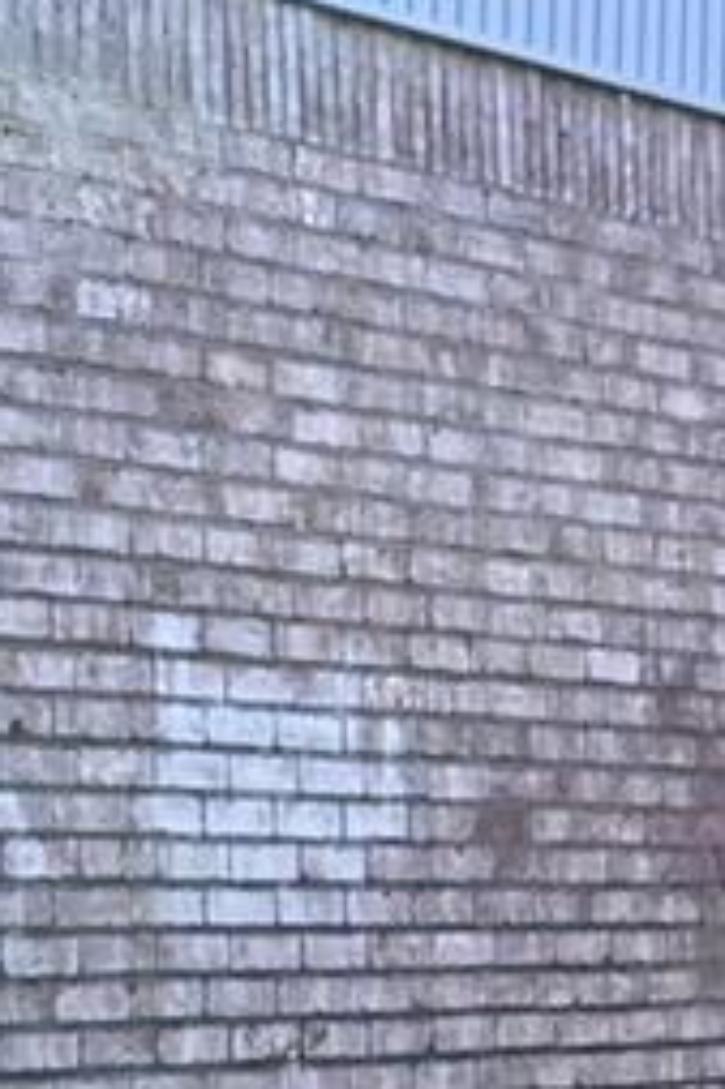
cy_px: 596
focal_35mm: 202
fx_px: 6110
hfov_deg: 6.4
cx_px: -1193
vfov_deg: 10.2
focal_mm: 25
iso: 640
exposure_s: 1/320
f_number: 9
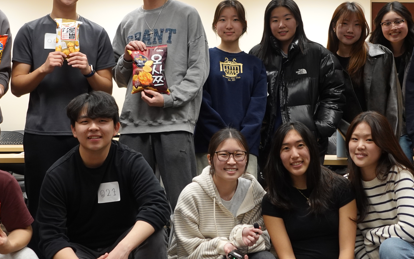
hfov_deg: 25.5
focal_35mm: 81
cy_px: 105
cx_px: 211
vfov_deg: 16.1
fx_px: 914
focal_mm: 16.72
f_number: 2.8
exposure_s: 1/50
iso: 400
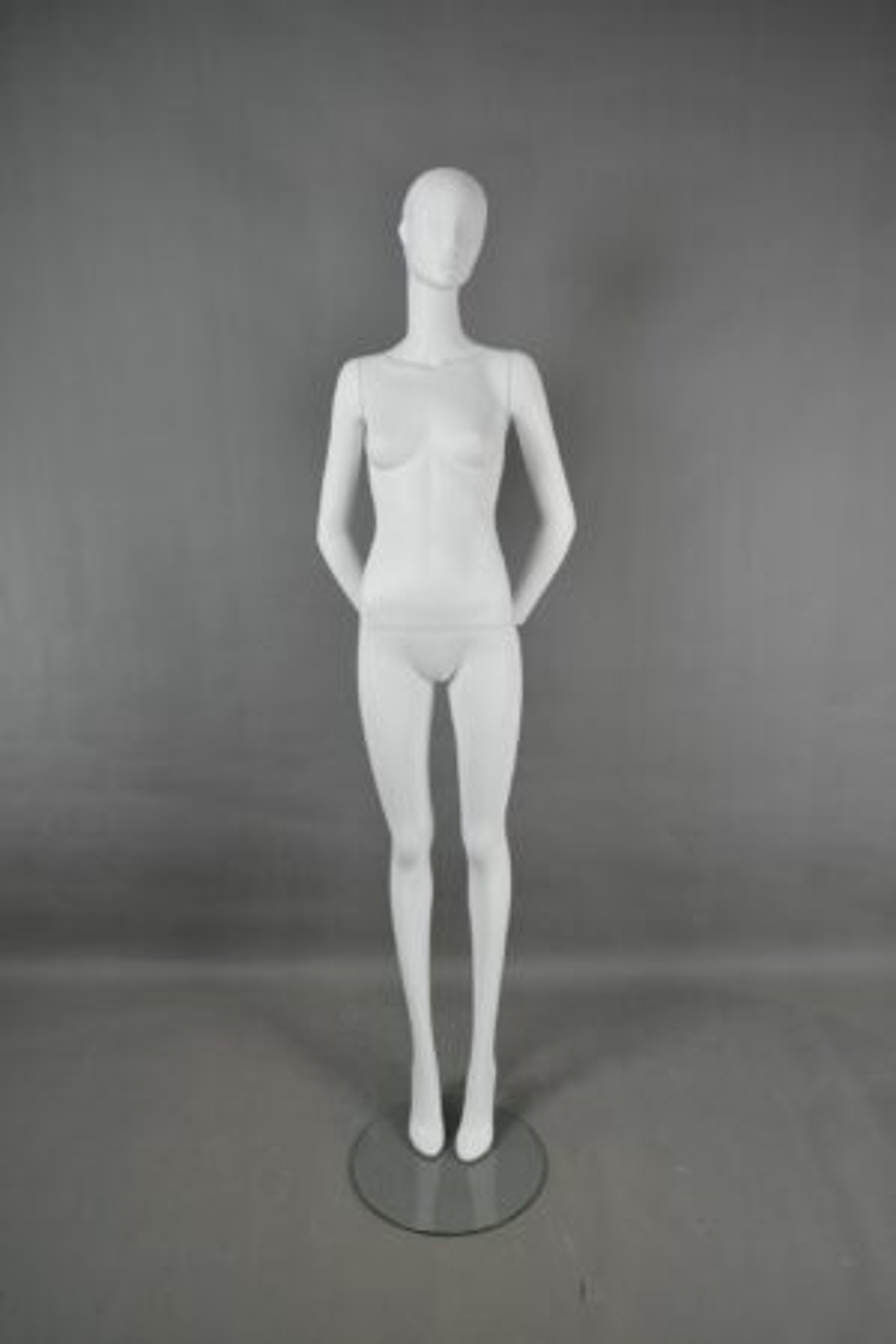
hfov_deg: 53.1
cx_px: 448
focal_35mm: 24
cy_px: 672
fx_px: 896
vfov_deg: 73.7
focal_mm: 24
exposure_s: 1/160
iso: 100
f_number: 13
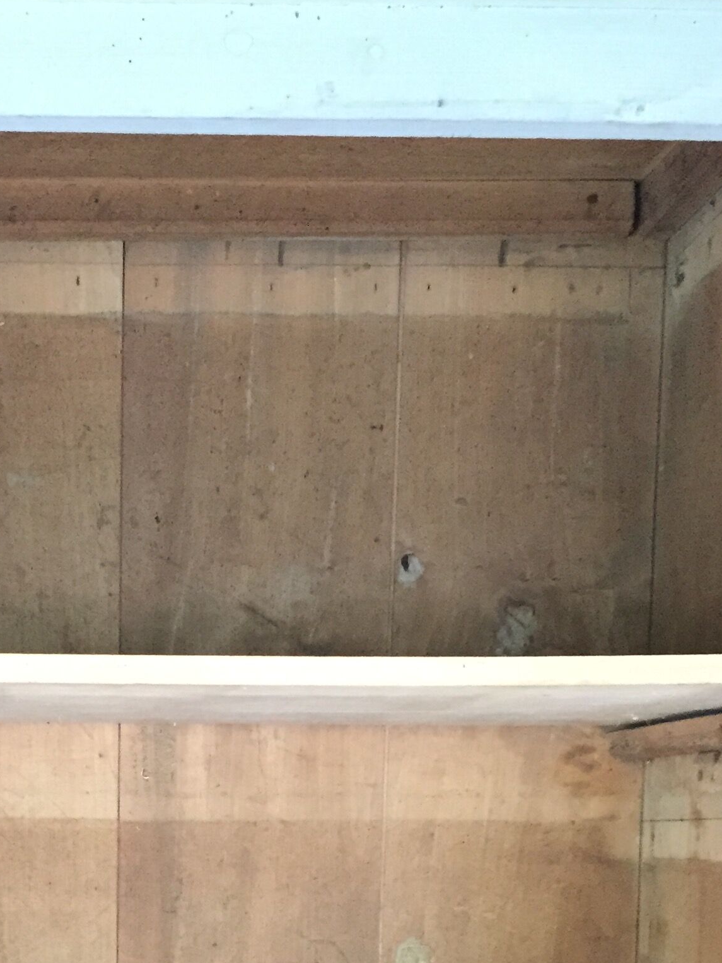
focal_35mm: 62
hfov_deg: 22.9
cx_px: 49
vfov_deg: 29.2
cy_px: 960
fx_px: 1724
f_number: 2.2
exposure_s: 1/17
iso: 250
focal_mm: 4.15
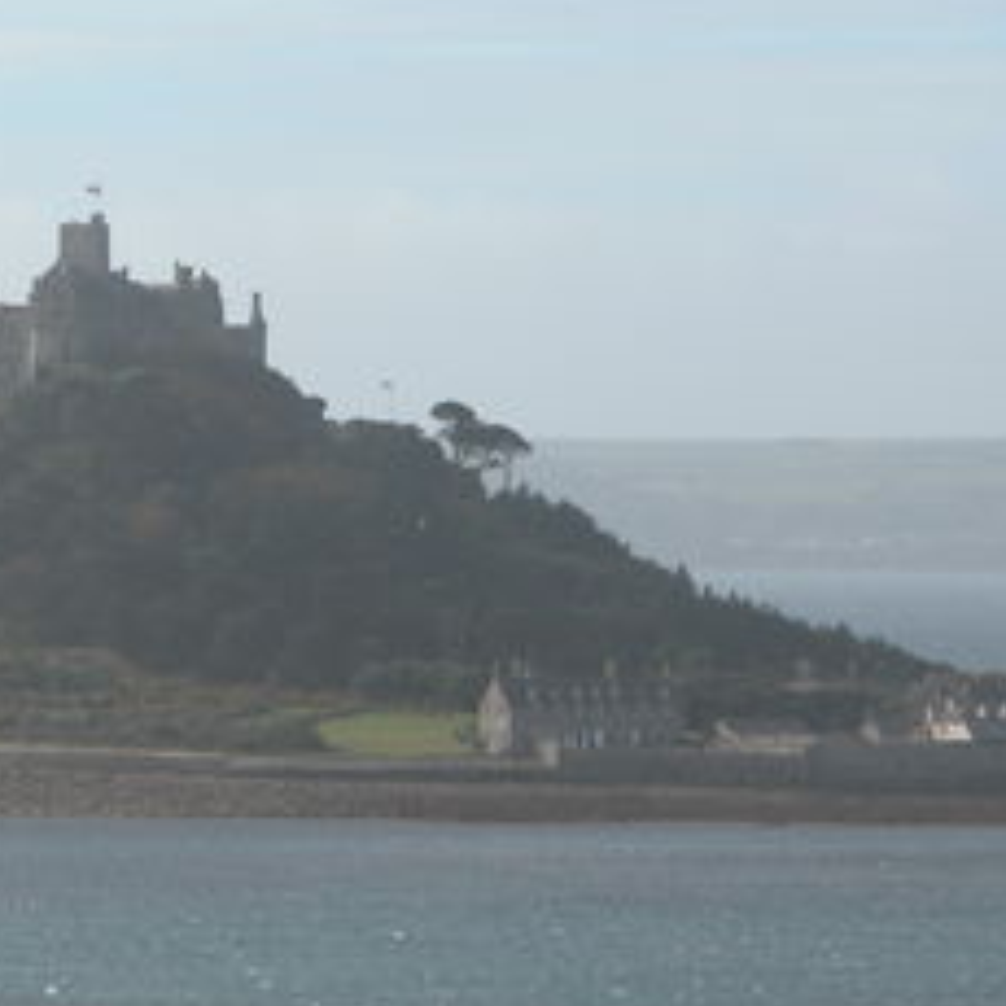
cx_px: 144
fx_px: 9667
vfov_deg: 6.0
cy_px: 459
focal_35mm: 294
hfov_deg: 5.9
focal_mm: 48.5
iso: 100
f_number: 6.4
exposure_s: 1/388
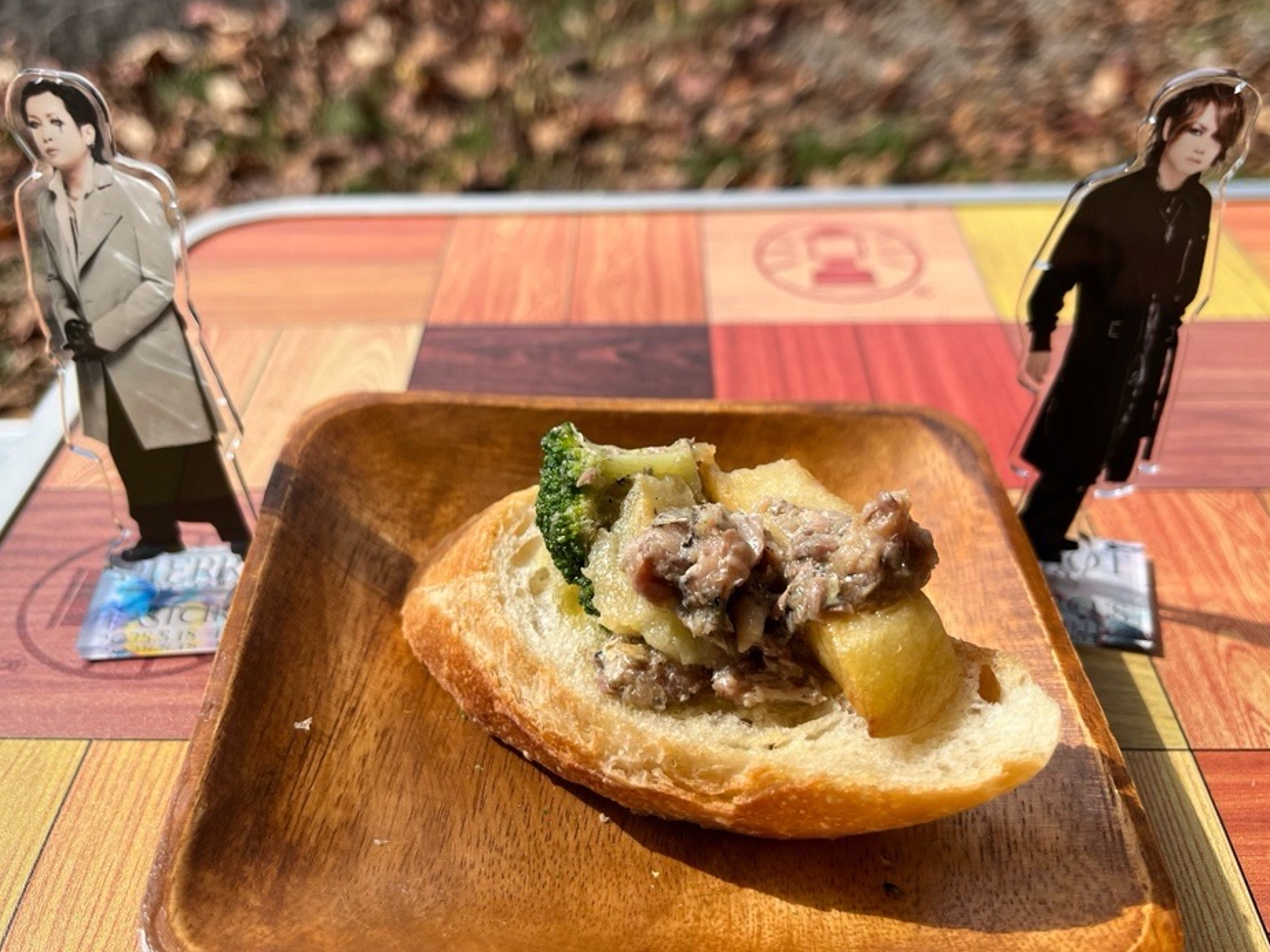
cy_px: 467
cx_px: 632
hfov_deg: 65.3
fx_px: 991
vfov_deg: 51.4
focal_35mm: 27
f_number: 1.6
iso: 50
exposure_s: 1/3413
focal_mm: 5.1
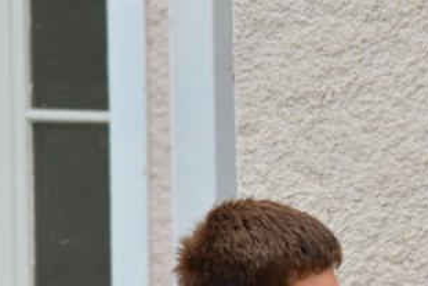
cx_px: 699
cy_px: 469
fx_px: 10903
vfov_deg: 1.5
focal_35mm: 917
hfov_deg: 2.2
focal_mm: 185
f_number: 11
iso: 200
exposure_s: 1/160
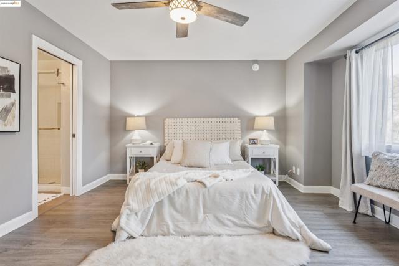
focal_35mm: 18
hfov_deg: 91.3
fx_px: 195
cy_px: 133
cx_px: 200
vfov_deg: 68.6
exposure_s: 1/5
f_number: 8
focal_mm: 17.6
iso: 125
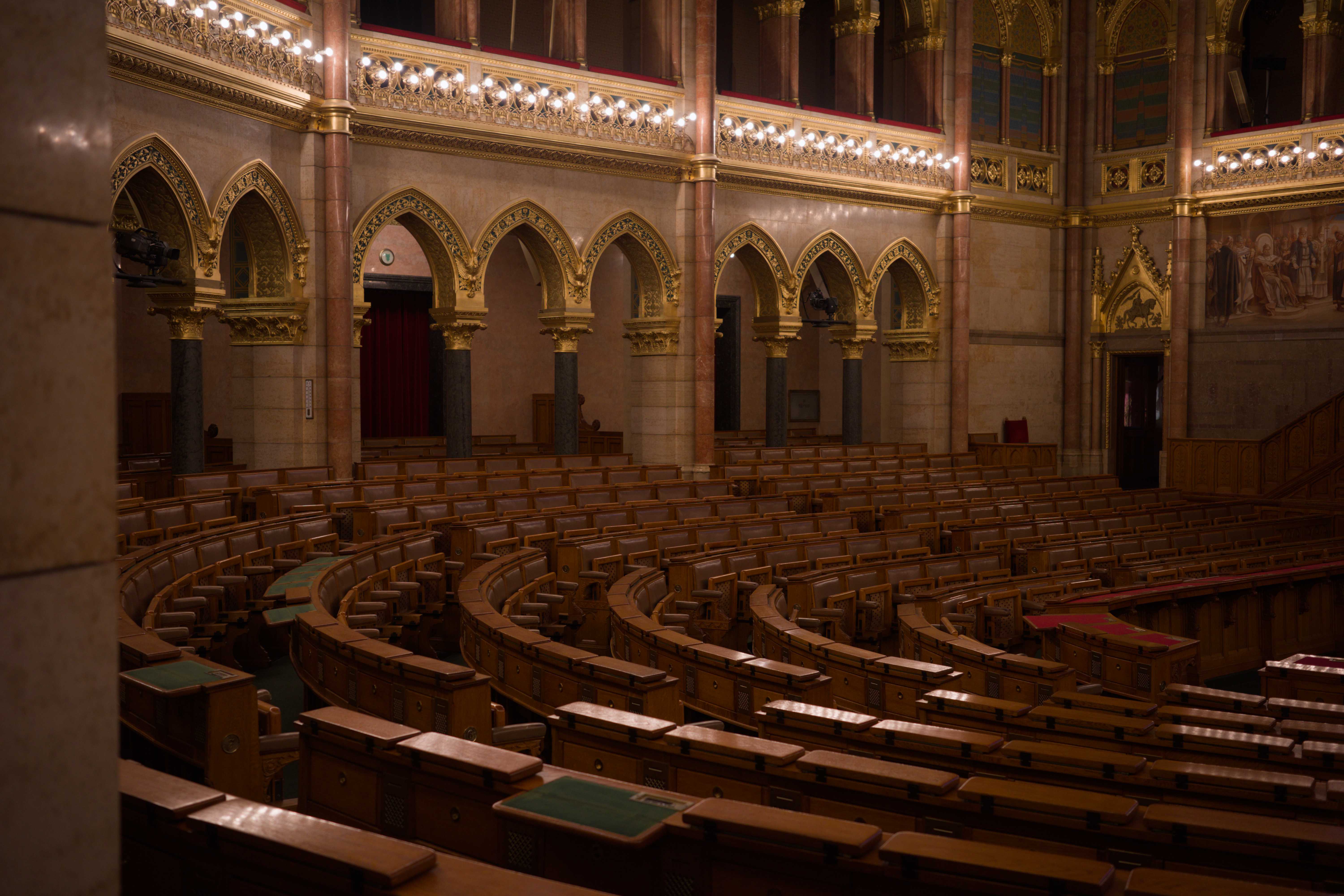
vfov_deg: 33.4
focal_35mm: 40
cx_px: 672
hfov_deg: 48.5
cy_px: 448
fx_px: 1493
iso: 400
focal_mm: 26
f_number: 2.8
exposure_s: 1/100
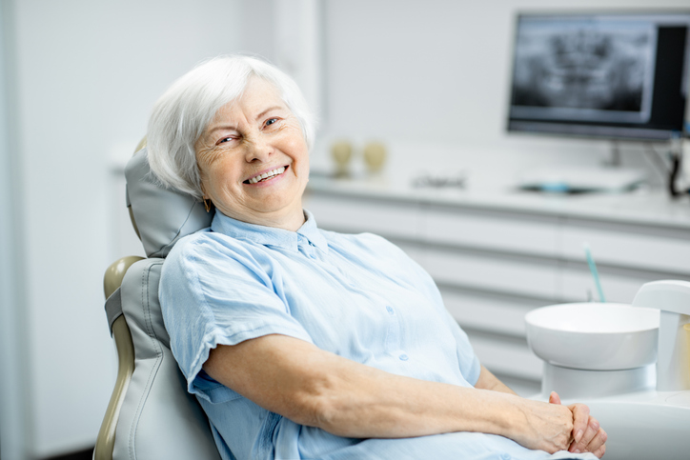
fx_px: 1629
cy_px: 230
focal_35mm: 85
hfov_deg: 23.9
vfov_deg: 16.1
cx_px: 345
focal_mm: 85
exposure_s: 1/200
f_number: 2.2
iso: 250
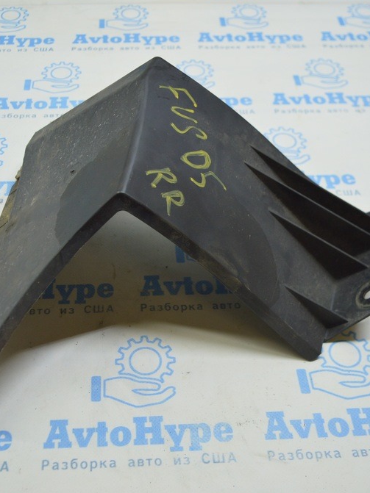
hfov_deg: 32.7
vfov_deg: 43.0
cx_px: 140
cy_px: 244
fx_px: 627
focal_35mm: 44
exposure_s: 1/60
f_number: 3.8
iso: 400
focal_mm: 20
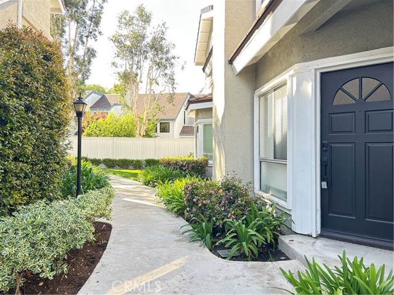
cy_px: 148
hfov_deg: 67.3
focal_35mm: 26
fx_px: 296
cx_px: 197
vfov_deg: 53.1
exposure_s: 1/171
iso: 50
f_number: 1.5
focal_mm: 5.7
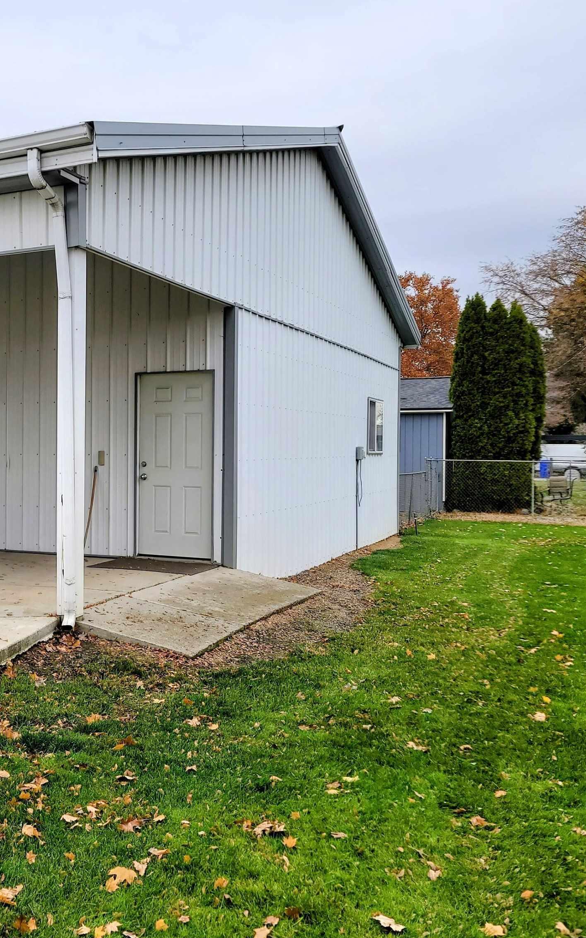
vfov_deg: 54.0
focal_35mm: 36
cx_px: 79
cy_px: 470
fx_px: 920
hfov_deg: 33.8
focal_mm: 7
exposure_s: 1/304
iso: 20
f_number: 1.8
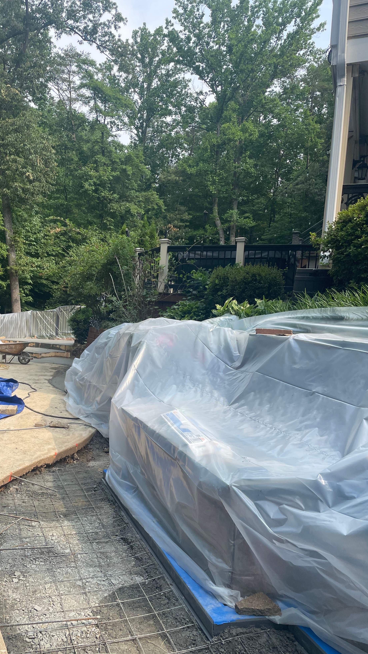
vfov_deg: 66.1
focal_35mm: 29
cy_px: 335
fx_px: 503
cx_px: 119
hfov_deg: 39.6
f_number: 1.6
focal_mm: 4.2
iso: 32
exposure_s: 1/1125
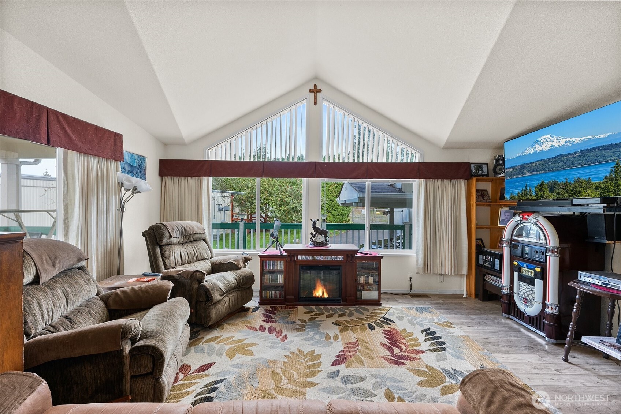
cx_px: 310
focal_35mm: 14
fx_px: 242
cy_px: 207
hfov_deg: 104.2
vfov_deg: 81.3
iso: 200
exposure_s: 1/3
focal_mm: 14
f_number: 7.1
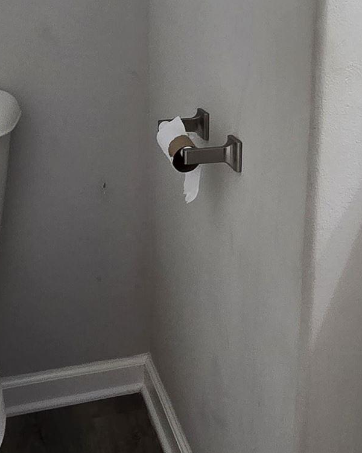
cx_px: 301
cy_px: 104
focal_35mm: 52
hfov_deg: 28.4
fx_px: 696
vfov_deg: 35.1
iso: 125
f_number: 2.2
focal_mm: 2.2
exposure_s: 1/60
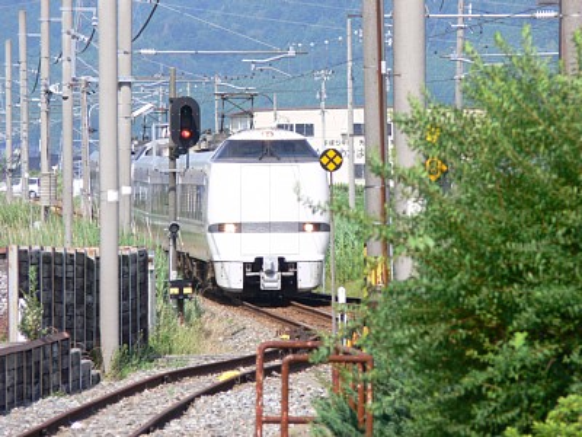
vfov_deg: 3.5
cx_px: 291
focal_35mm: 420
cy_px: 218
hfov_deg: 4.7
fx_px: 7061
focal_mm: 88.8
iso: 80
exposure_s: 1/250
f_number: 5.6
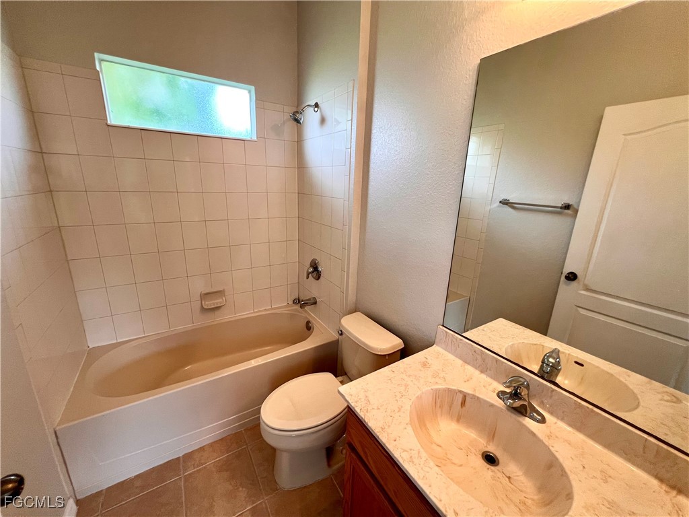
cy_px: 258
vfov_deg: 89.9
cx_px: 344
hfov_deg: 106.2
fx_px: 259
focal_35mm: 13
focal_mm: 1.57
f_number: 1.8
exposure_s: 1/120
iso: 160
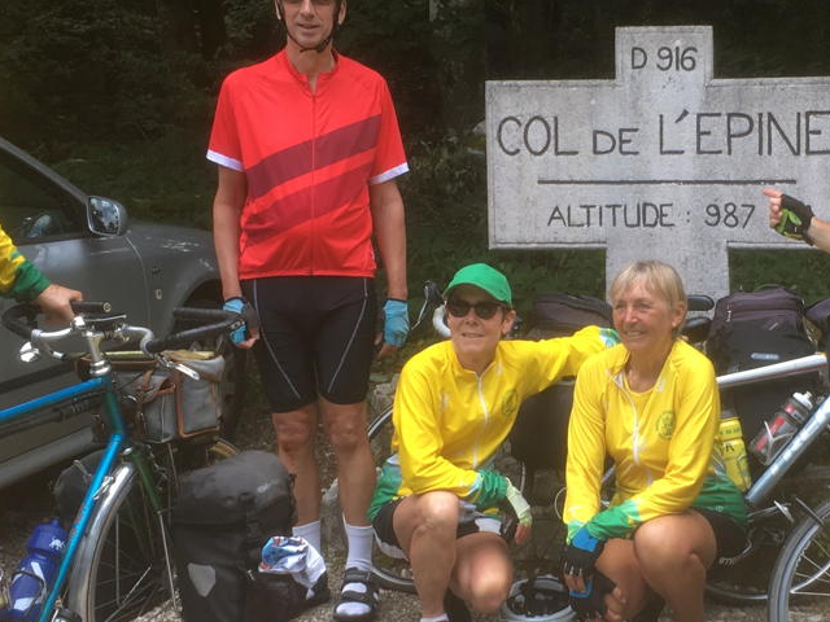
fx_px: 1630
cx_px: 628
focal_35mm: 68
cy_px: 354
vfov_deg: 21.6
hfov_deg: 28.1
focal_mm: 4.15
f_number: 2.2
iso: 25
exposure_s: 1/100
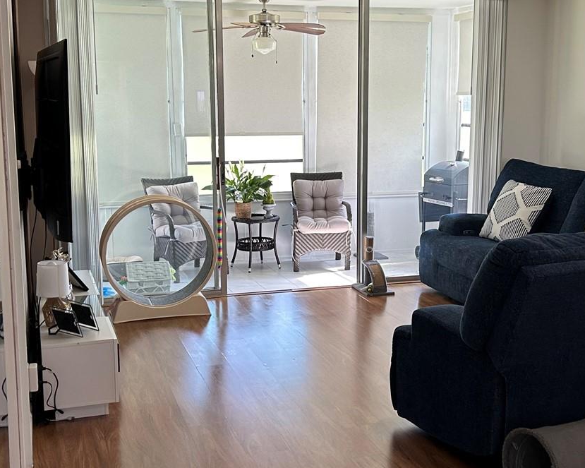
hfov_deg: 38.0
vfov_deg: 30.8
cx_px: 324
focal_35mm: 49
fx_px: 848
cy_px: 220
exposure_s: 1/120
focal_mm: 5.7
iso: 80
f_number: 1.5
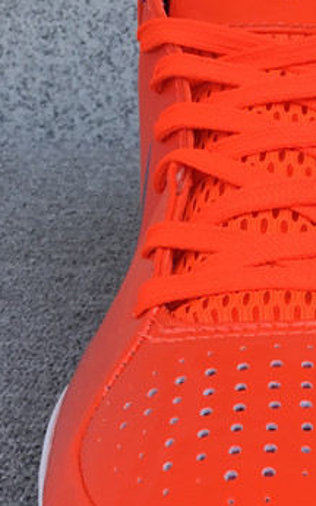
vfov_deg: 27.0
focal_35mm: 76
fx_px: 1048
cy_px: 342
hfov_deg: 15.4
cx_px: 512
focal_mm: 3.3
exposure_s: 1/466
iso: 25
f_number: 2.4
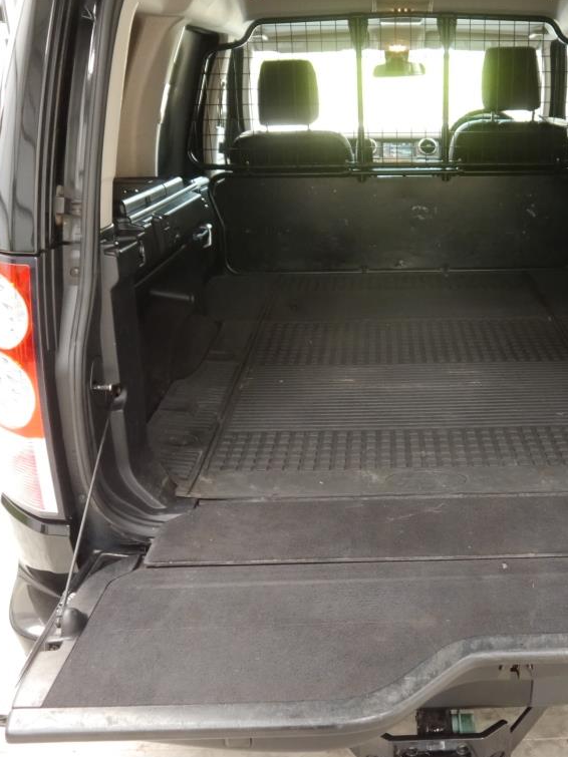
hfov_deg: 37.0
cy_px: 379
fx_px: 832
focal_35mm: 38
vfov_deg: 49.0
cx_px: 409
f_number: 3.5
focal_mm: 14
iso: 1600
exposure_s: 1/100
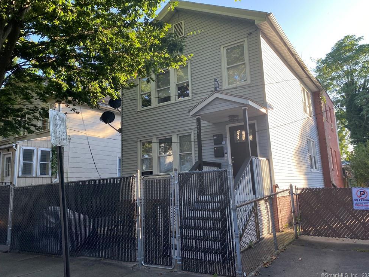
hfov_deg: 65.3
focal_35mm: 27
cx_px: 183
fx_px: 288
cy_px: 135
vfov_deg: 51.4
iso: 32
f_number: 1.8
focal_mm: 4.25
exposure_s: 1/223
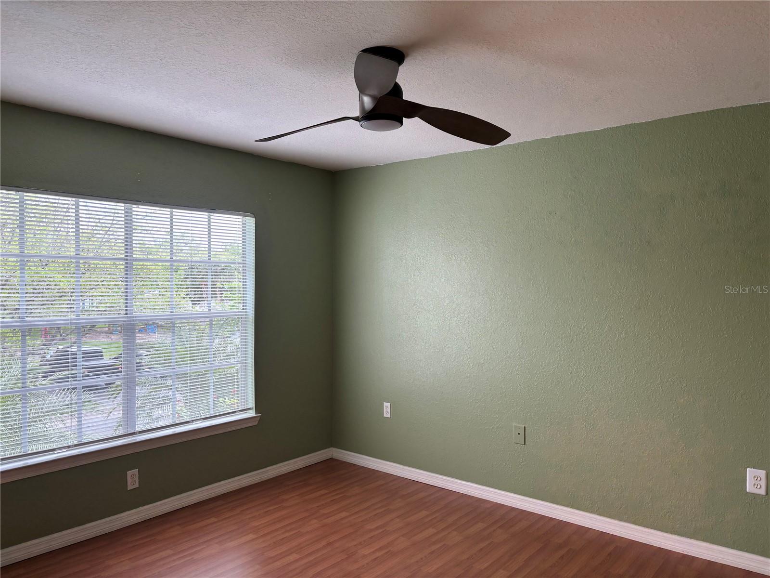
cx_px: 385
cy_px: 289
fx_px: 578
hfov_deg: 67.3
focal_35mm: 26
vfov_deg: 53.1
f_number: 1.6
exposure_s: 1/120
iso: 50
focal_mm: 5.96
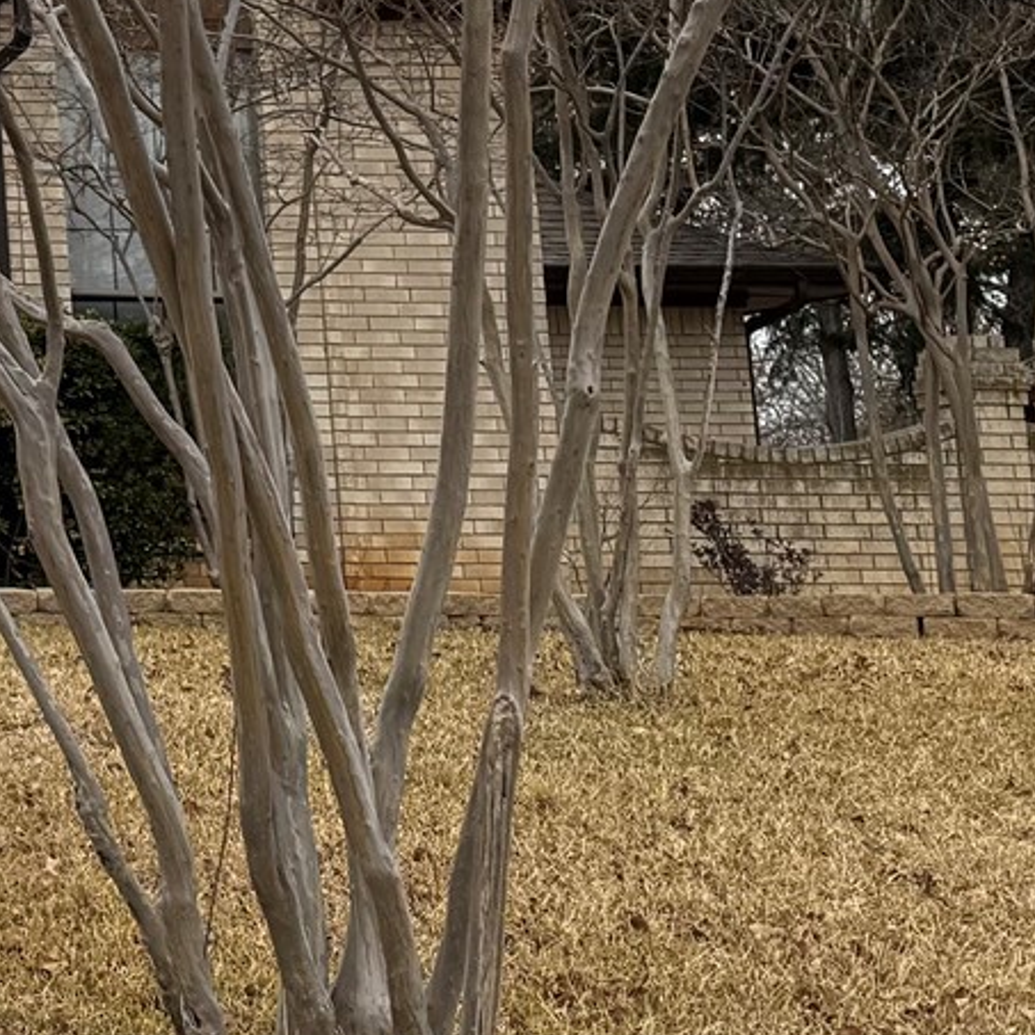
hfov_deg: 15.1
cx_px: -966
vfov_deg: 17.8
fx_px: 3247
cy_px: 78
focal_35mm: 96
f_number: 1.78
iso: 80
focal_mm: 6.76
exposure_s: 1/1094
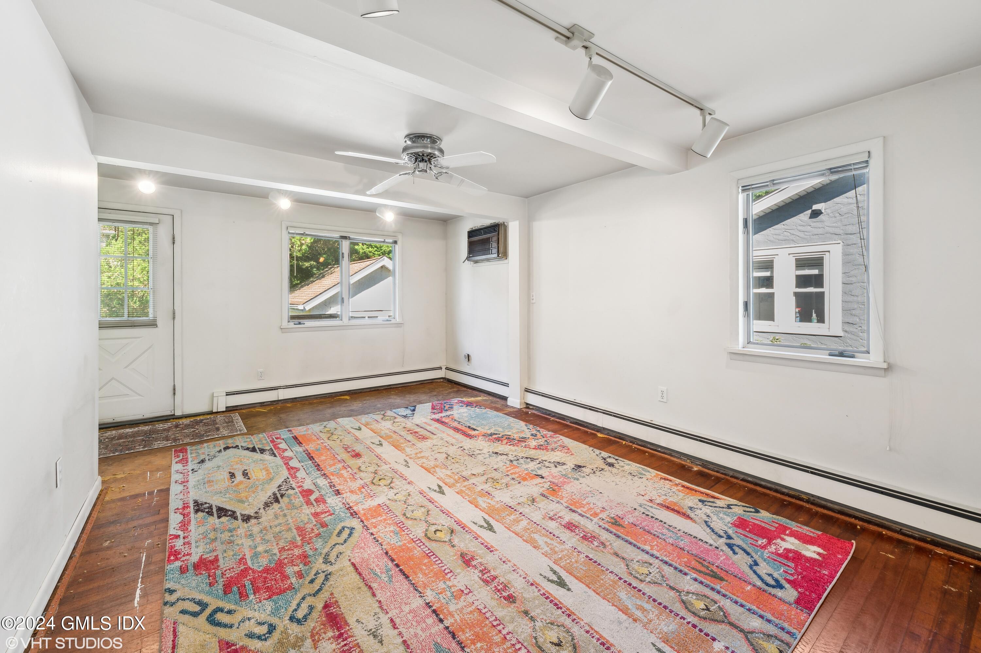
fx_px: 381
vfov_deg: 81.1
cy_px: 326
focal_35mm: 14
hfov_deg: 104.3
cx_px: 490
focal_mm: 14
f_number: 11
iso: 200
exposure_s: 1/6
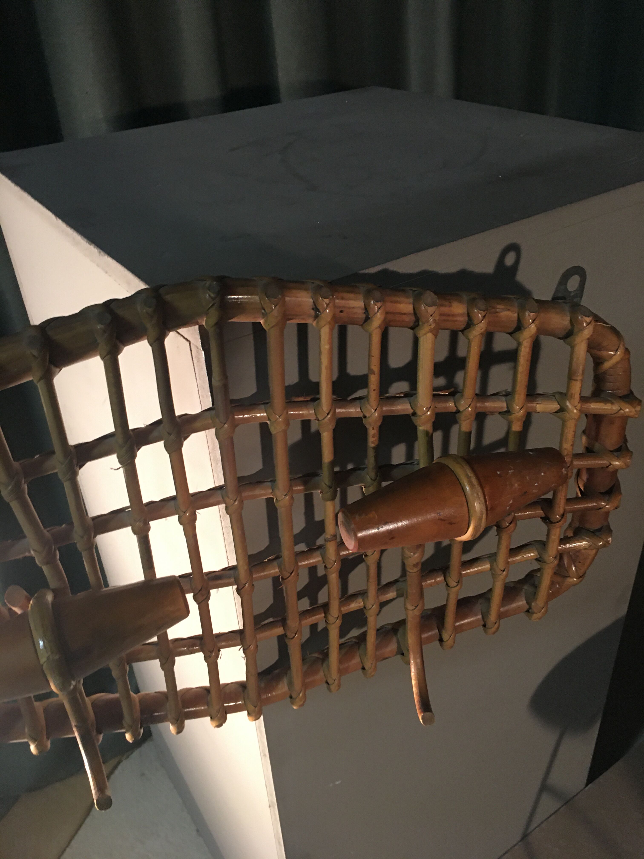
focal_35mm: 29
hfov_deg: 48.2
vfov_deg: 61.7
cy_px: 430
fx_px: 719
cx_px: 322
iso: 80
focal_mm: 4.15
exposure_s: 1/17
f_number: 2.2
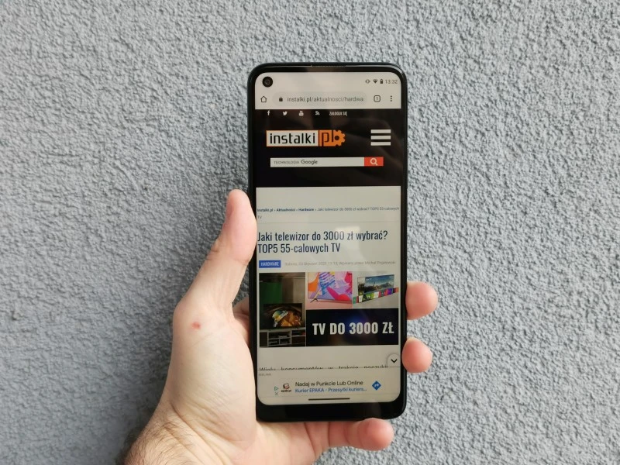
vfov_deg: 26.6
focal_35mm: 55
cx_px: 310
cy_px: 232
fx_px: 985
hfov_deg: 34.9
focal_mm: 5.56
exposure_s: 1/333
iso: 50
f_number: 1.6
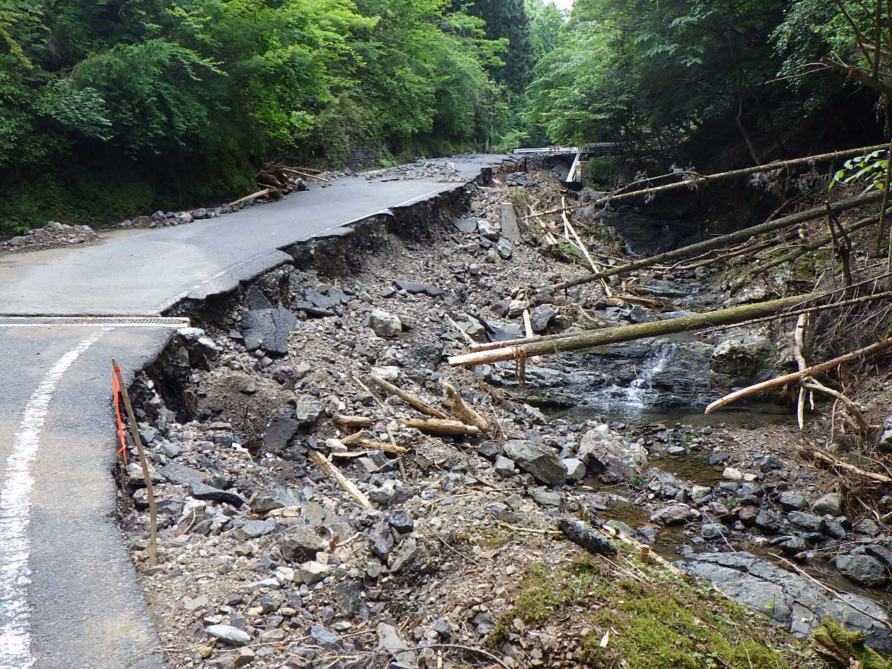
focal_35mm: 28
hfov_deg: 63.4
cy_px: 334
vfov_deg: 49.7
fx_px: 722
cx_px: 446
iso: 125
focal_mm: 5
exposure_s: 1/100
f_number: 3.5
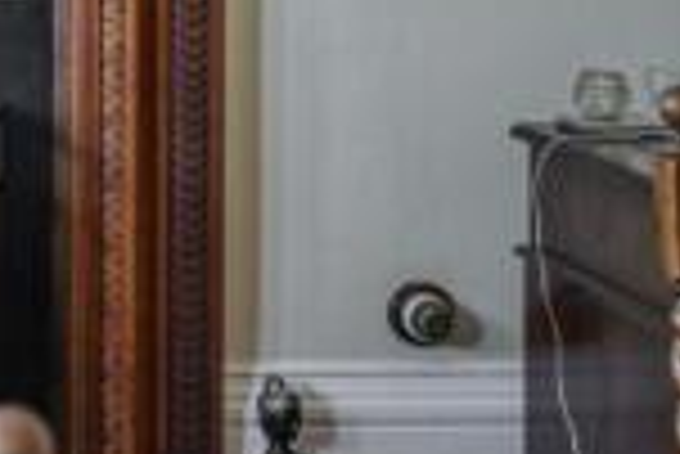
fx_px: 2382
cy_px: -205
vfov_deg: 10.6
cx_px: -378
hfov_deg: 14.9
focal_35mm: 126
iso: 1250
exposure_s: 1/50
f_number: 5
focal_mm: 40
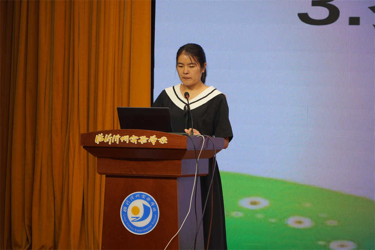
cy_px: 125
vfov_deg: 7.3
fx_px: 1952
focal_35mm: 188
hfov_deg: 11.0
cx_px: 188
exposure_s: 1/200
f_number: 5.6
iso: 1000
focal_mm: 125
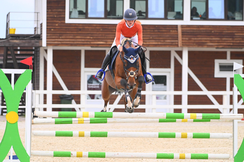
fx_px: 1491
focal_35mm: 220
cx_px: 122
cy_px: 81
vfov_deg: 6.2
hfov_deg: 9.4
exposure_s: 1/2000
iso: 800
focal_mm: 220
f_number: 5.6
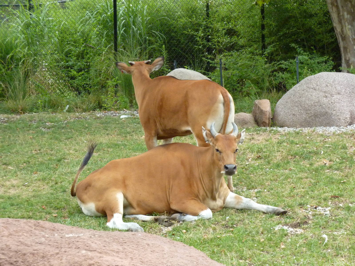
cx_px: 178
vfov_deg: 13.3
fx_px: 1138
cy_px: 133
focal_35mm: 111
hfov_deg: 17.7
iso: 400
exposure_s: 1/320
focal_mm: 18.2
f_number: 4.4
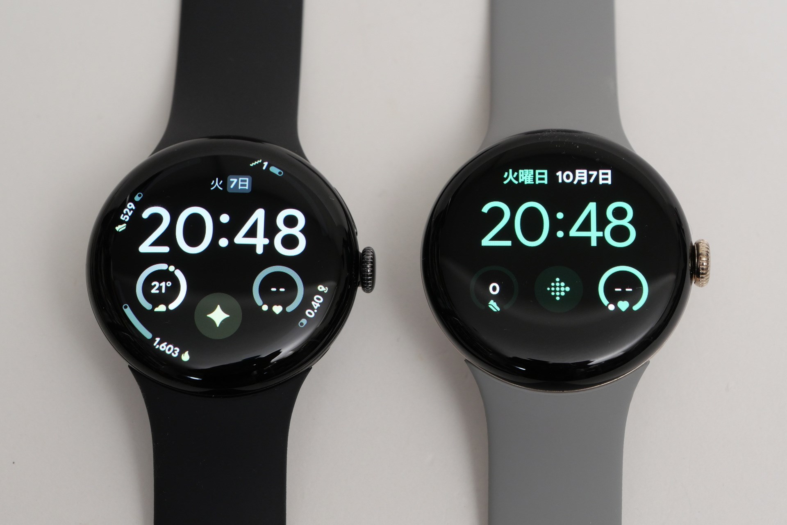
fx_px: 2711
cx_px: 394
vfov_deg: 11.1
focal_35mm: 124
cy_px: 262
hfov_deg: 16.5
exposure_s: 1/30
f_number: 7.1
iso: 400
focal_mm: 60
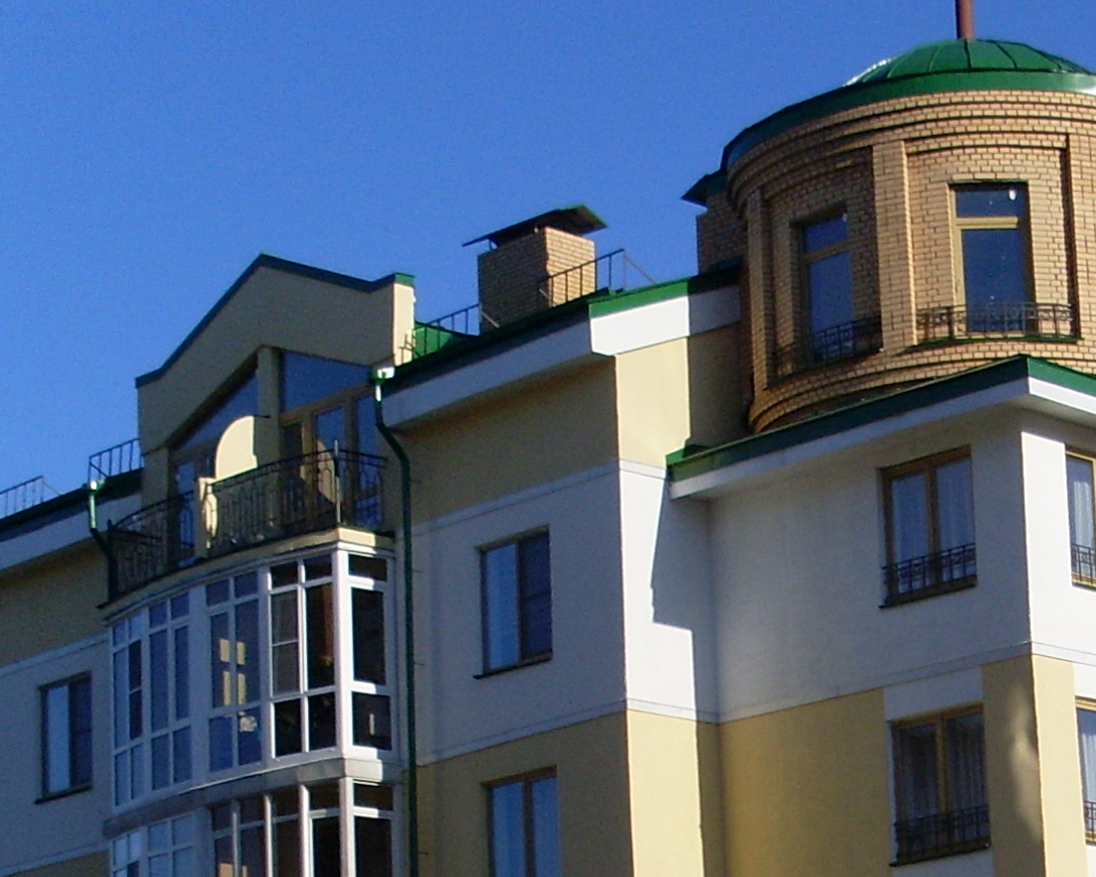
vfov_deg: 14.6
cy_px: 972
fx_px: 3341
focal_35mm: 103
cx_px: 1066
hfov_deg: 18.2
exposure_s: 1/350
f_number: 7.7
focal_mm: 6.3
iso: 80
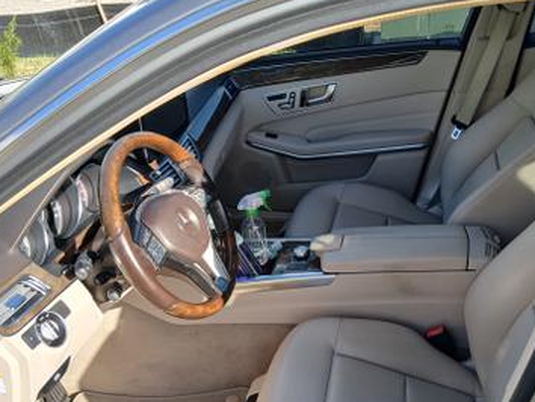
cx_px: 302
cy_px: 246
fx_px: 572
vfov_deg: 38.5
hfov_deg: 50.0
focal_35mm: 37
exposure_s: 1/129
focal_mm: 3.98
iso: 20
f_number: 1.8
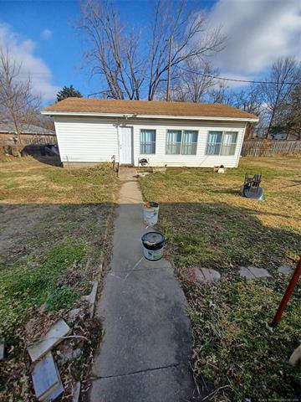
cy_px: 201
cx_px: 150
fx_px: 151
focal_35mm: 13
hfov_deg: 89.9
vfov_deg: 106.2
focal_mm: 1.42
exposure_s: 1/1328
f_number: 2.2
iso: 40
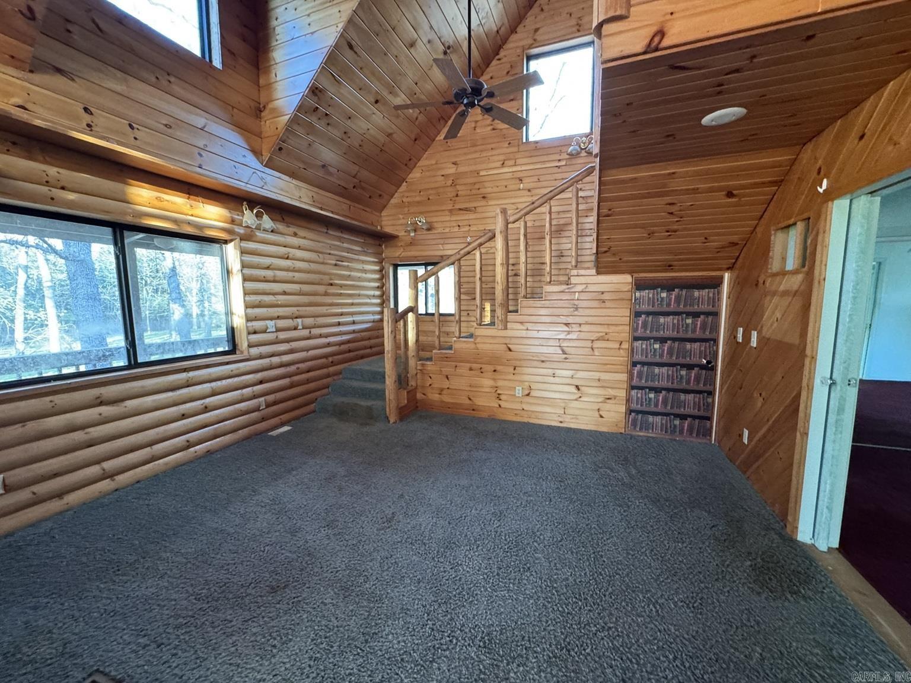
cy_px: 342
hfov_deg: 102.1
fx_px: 368
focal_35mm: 14
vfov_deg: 85.7
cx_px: 456
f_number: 2.2
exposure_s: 1/60
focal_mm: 2.22
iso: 640
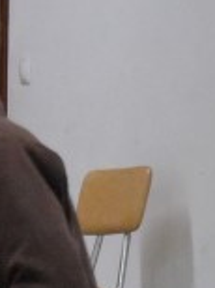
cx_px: -1148
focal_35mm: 730
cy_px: 215
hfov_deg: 1.9
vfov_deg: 2.7
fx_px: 6062
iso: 1600
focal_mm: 48
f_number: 3.5
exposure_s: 1/60
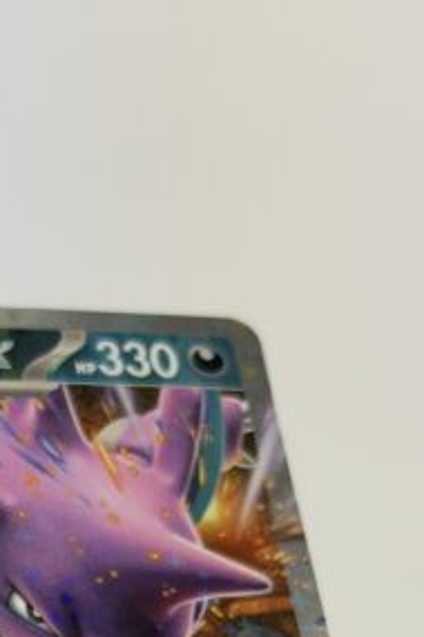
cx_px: 20
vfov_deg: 14.0
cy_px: 856
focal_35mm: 140
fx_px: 2473
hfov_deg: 9.7
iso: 64
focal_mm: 6.76
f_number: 1.78
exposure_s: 1/769
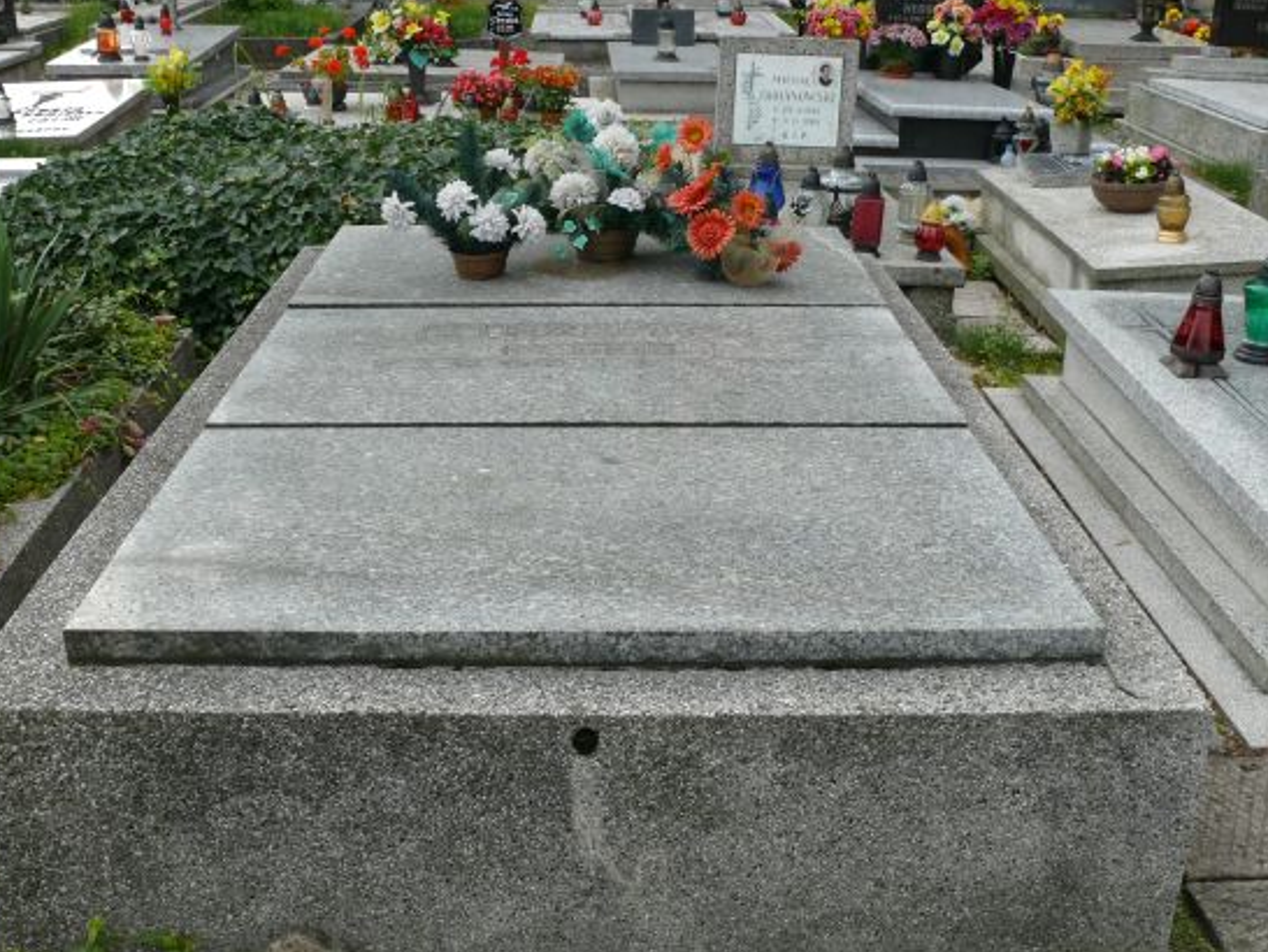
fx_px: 1503
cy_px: 548
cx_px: 601
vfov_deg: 35.1
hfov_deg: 45.7
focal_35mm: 41
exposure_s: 1/200
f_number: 4
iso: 100
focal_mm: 7.4
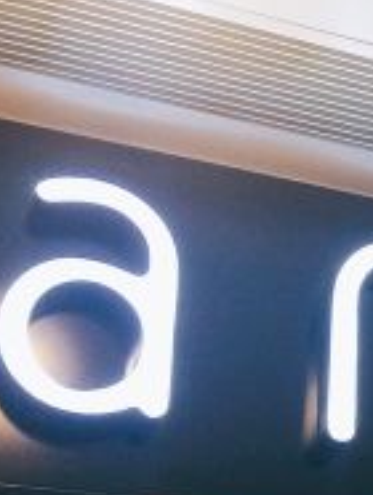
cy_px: 499
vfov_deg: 17.6
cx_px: 869
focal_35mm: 109
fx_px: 1562
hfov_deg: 11.5
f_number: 2.2
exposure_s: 1/33
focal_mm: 4.15
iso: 40
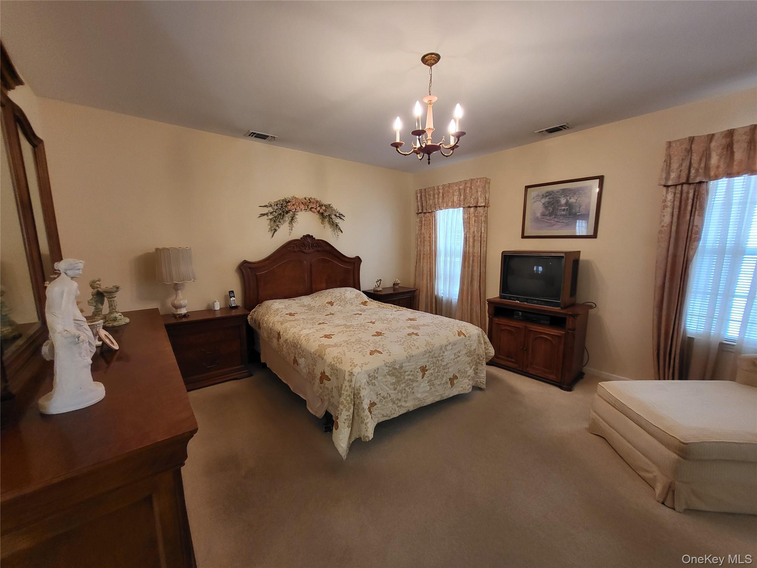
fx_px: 284
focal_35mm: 13
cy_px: 284
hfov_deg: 106.2
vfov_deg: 89.9
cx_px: 378
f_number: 2.2
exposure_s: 1/60
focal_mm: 1.74
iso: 160
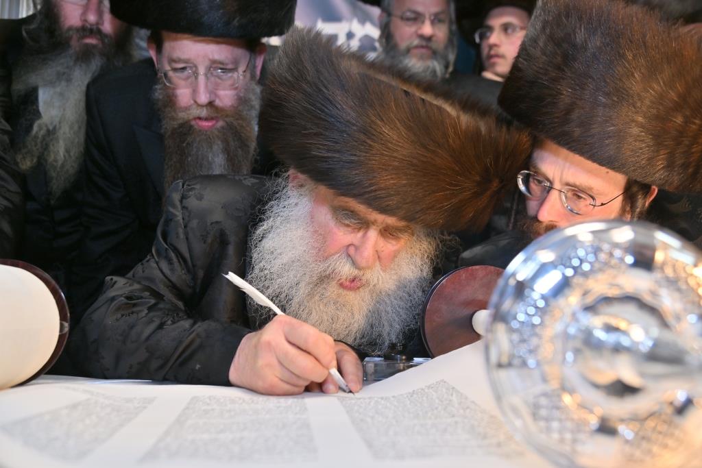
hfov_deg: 54.4
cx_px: 351
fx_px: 683
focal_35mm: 35
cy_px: 234
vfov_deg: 37.9
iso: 320
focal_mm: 35
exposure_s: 1/200
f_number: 4
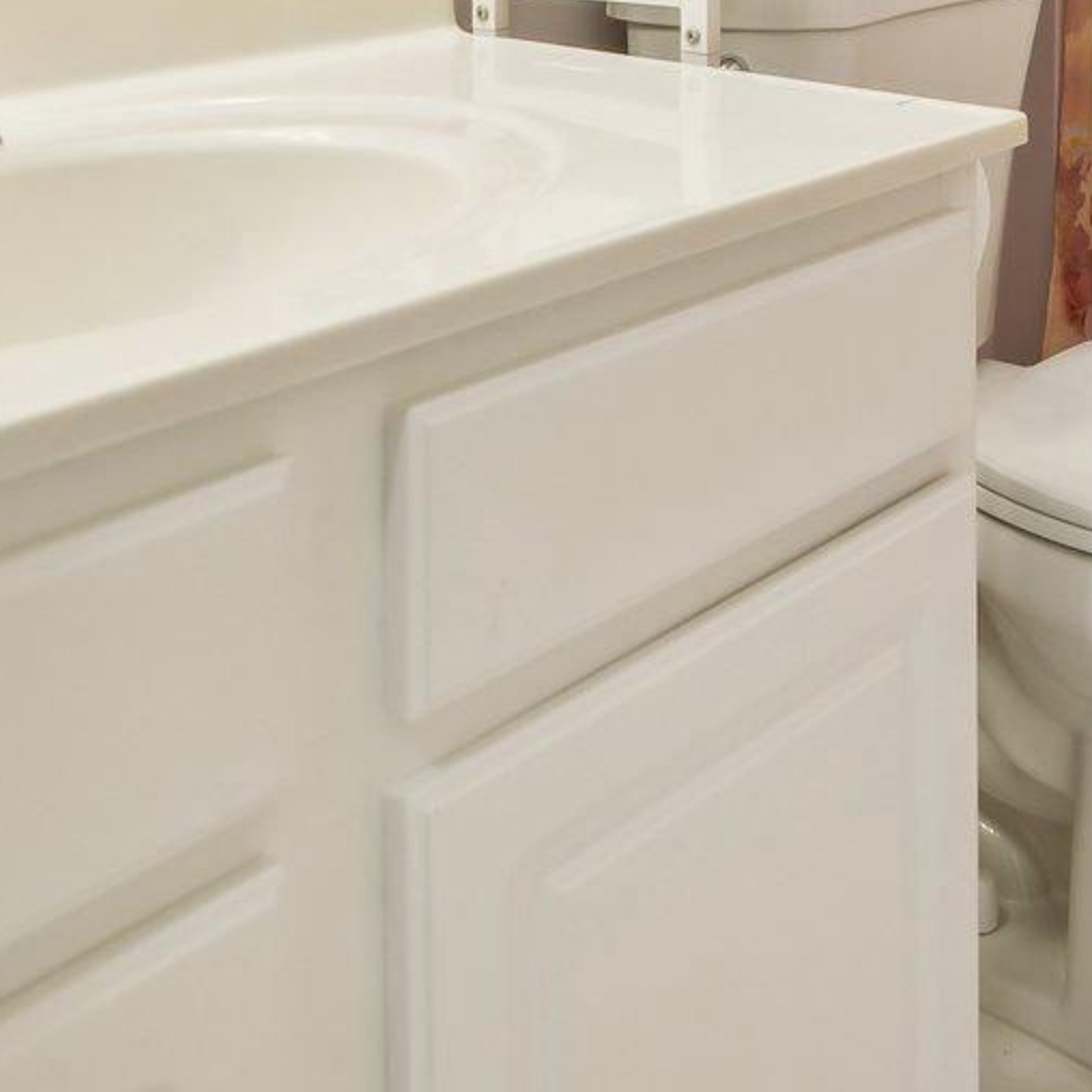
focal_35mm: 48
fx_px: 1713
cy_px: -260
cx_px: 896
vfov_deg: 29.6
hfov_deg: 34.1
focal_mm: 14
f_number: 5
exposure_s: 1/40
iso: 400
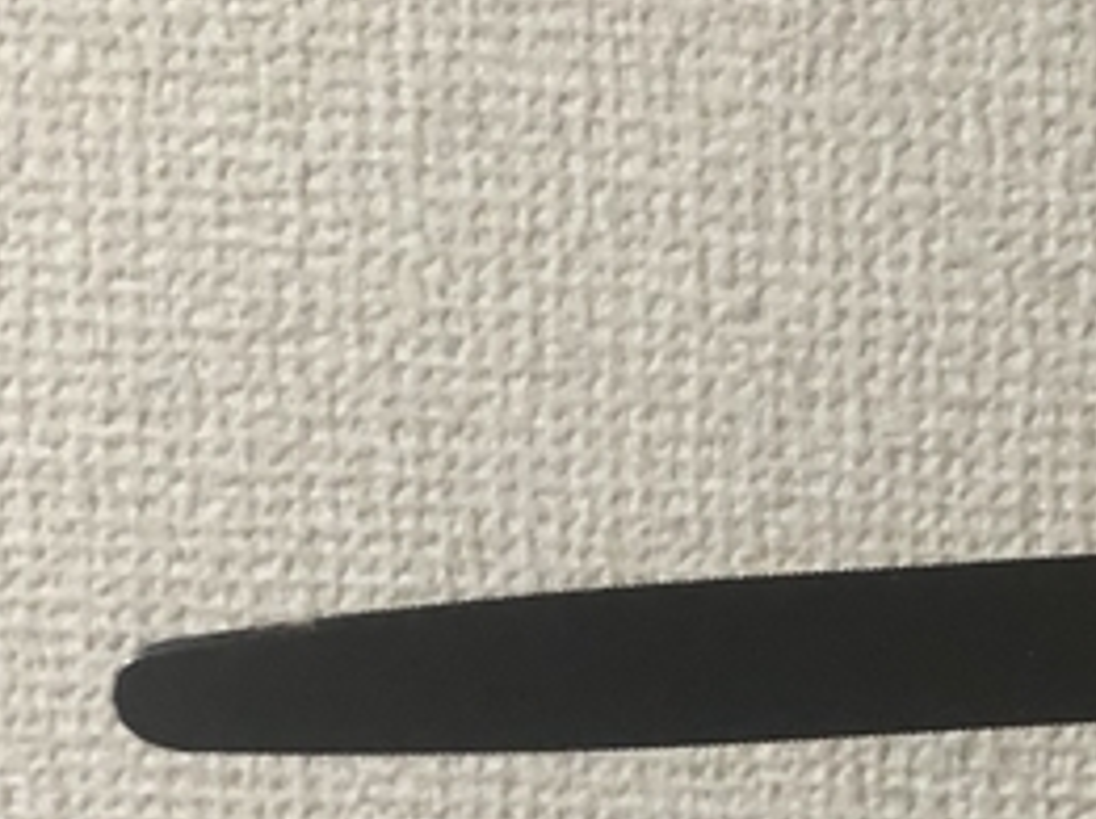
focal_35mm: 110
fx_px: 3478
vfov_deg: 13.3
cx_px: 1348
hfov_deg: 17.0
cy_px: 798
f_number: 1.8
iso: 100
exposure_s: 1/12
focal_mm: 3.99
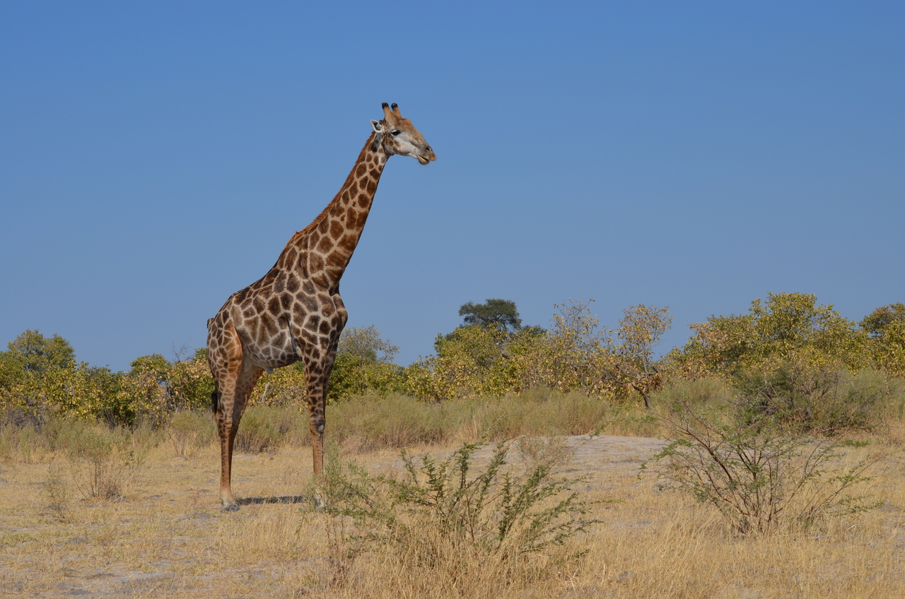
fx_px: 2446
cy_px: 300
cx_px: 452
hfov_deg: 21.0
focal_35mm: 98
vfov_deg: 14.0
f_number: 10
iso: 100
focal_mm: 65
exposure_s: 1/400
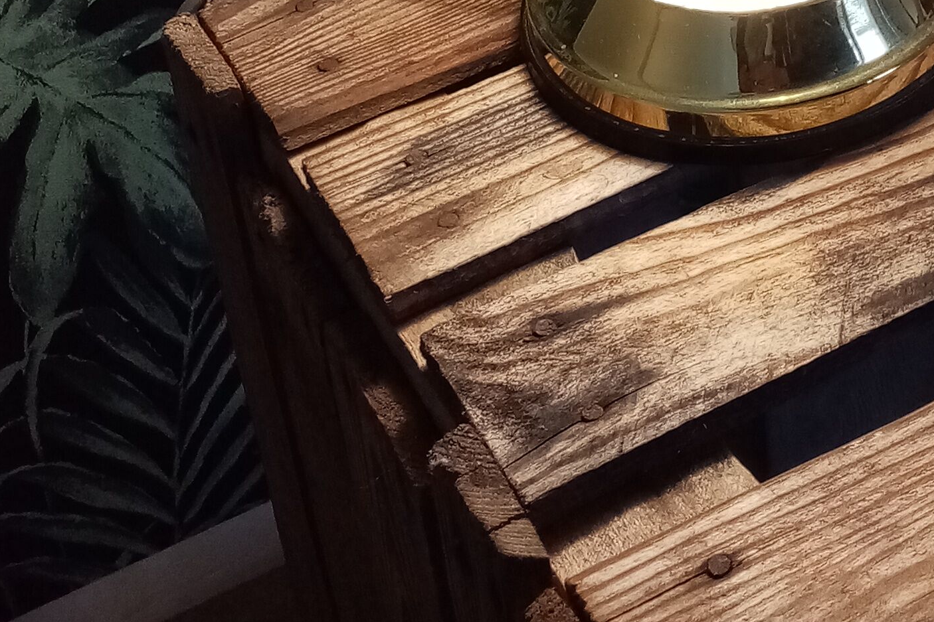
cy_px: -465
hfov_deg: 24.3
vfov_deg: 15.0
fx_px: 2075
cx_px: 923
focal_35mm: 80
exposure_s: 1/33.3
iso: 136
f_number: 1.8
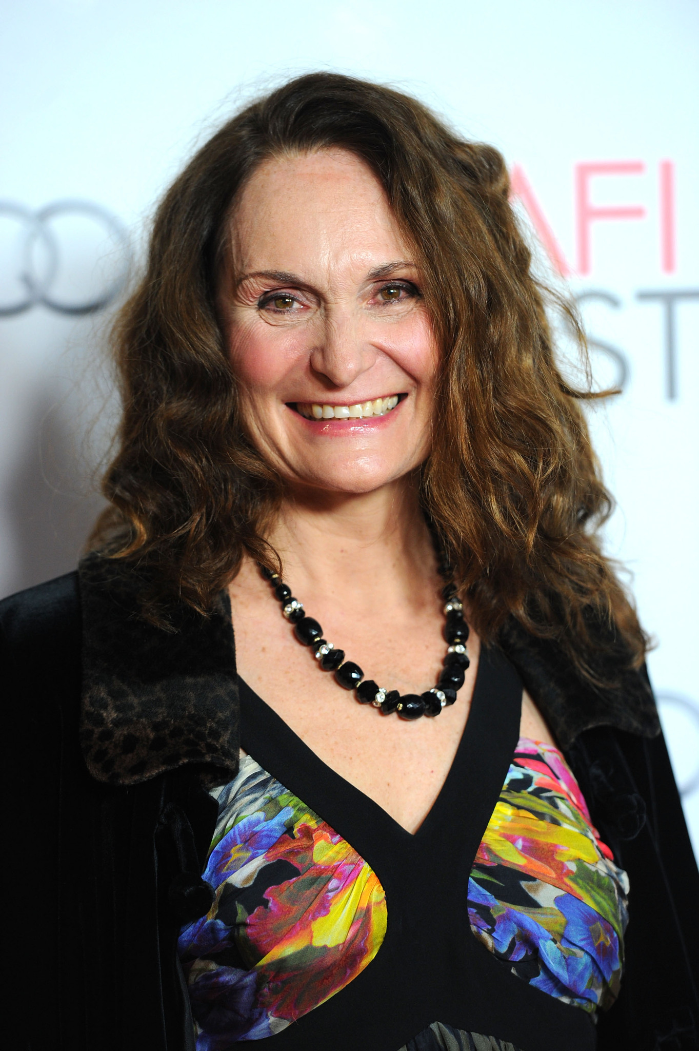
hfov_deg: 8.8
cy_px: 526
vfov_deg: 13.3
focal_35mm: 155
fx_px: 4519
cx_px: 350
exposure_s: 1/250
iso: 1250
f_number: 3.2
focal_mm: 155
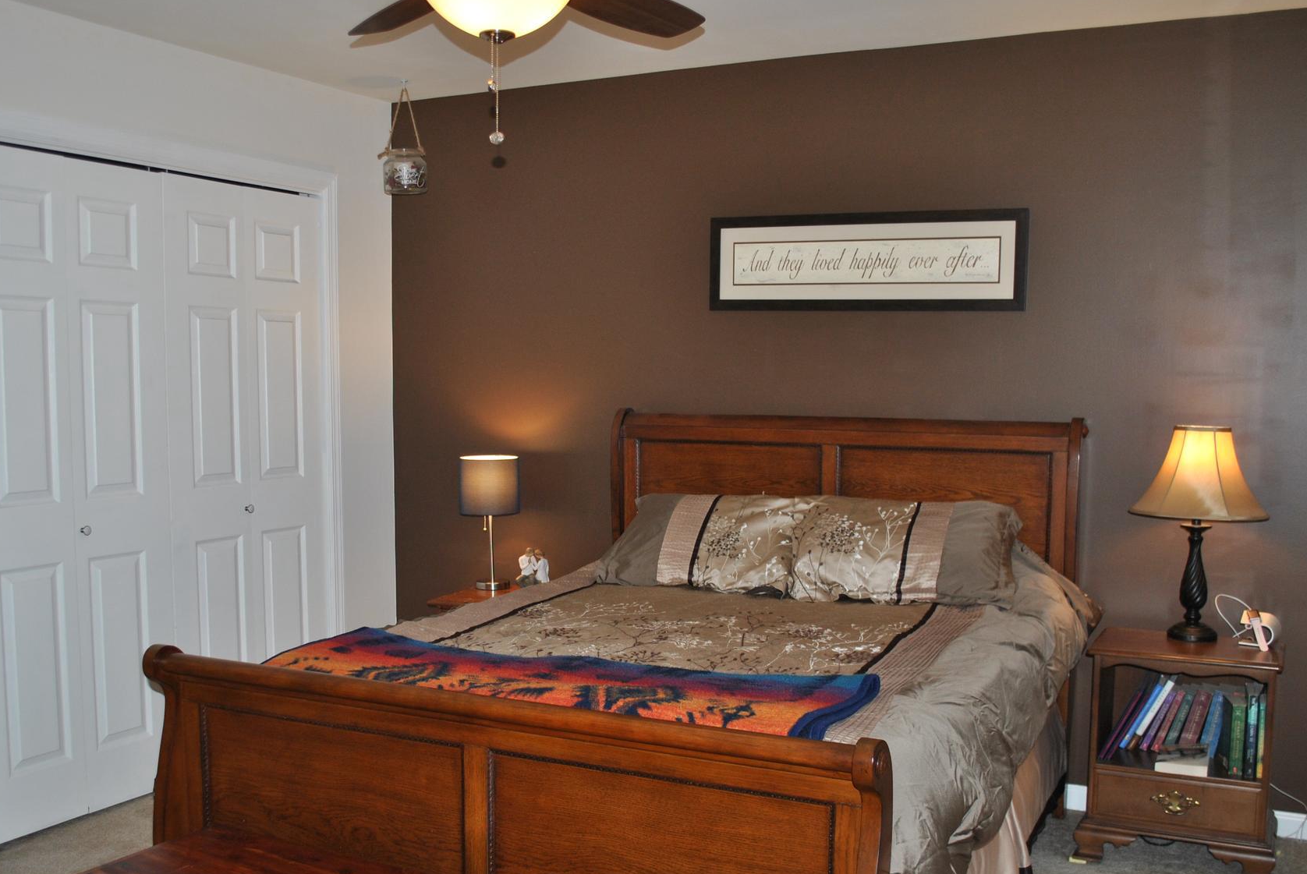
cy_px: 501
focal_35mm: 33
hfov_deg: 57.1
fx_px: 1199
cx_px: 601
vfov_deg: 40.0
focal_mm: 18
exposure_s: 1/60
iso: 200
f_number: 3.5
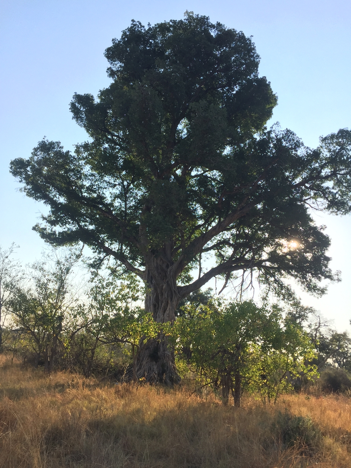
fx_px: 392
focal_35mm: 29
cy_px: 234
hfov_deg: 48.2
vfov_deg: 61.7
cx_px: 176
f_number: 2.2
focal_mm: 4.15
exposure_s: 1/807
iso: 32
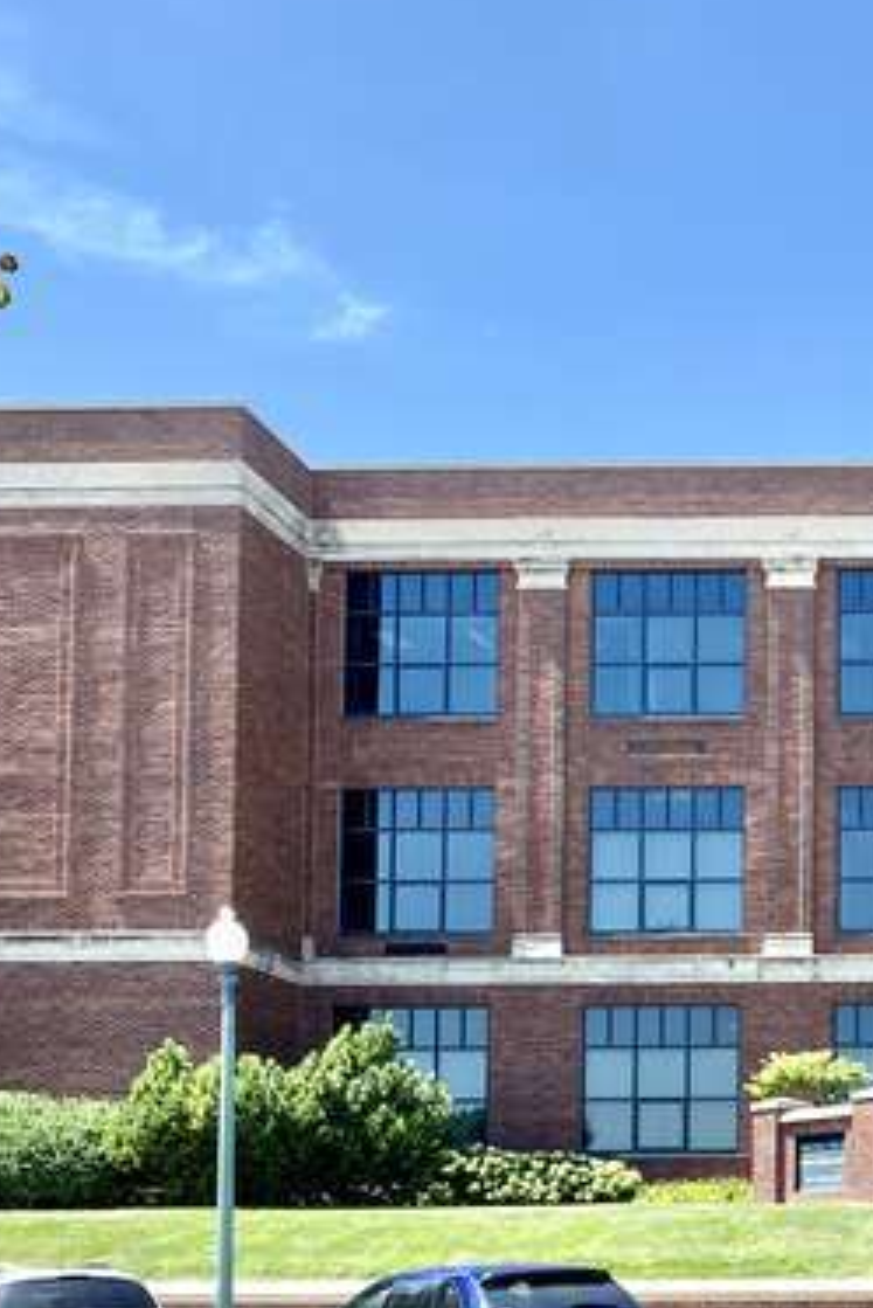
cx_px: 1122
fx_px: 2108
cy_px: 884
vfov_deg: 34.1
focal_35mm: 58
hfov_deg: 21.3
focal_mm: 4.25
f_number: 1.8
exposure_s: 1/2222
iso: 32
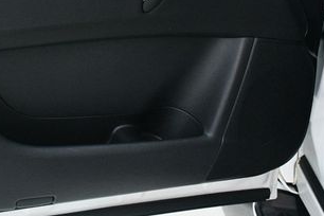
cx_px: 75
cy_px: 1
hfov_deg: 28.7
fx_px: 621
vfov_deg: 19.2
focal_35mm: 69
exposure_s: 1/125
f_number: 3.5
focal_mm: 22
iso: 3200
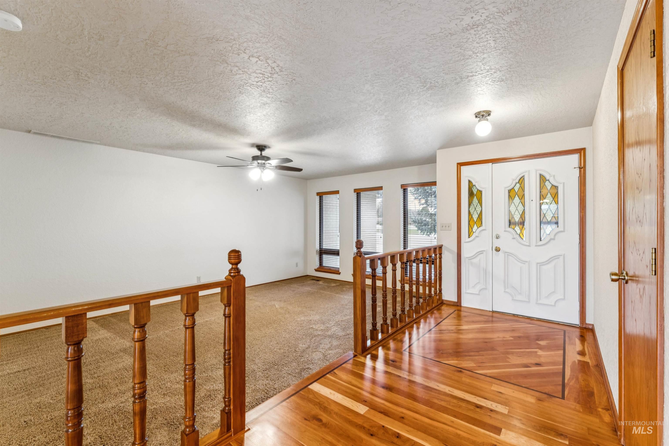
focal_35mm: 16
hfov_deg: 98.2
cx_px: 334
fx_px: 290
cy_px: 223
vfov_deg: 75.1
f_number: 13
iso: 400
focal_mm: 15.6
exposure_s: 1/1.67
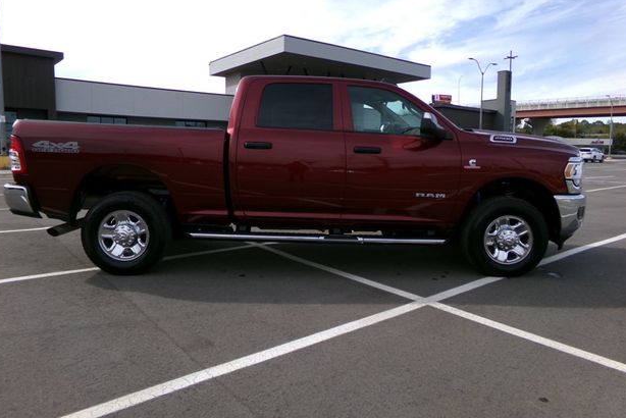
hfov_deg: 69.4
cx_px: 314
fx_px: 452
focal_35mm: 26
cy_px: 190
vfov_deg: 49.5
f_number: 3.7
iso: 100
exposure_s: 1/550
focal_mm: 4.3
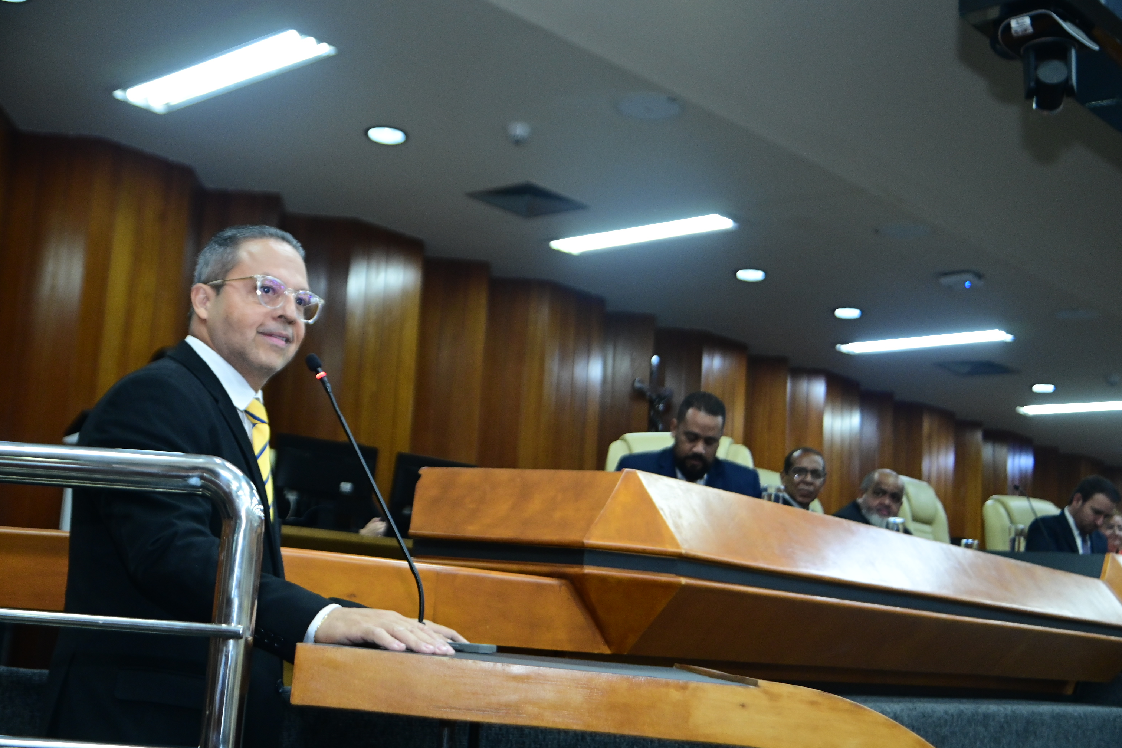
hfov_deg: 41.1
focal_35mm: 48
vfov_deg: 28.1
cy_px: 374
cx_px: 561
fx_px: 1496
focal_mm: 48
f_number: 6.3
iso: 3200
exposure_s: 1/125
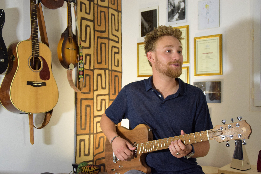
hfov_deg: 42.7
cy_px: 89
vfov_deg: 29.2
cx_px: 130
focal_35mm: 46
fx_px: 333
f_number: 4.2
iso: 1400
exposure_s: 1/60
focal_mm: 30
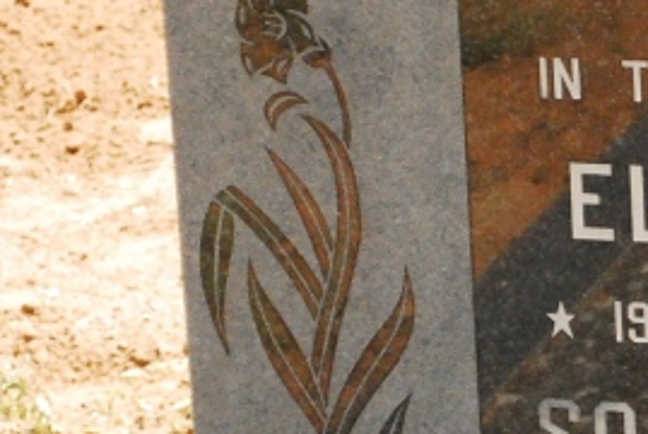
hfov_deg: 7.1
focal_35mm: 286
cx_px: 817
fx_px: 5153
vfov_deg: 4.8
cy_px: 319
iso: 1600
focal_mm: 50
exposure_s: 1/2000
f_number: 5.6
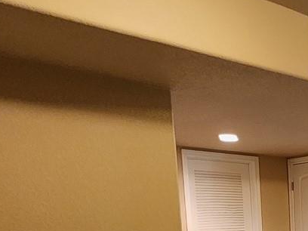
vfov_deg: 24.3
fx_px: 454
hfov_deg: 32.3
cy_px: 313
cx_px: 352
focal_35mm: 51
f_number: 2.2
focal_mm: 2.2
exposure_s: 1/30
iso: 320
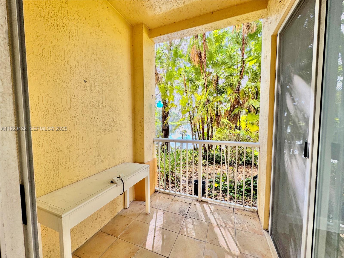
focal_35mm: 14
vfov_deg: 85.7
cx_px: 172
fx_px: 139
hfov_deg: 102.1
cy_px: 129
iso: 40
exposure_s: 1/149
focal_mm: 2.22
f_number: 2.2
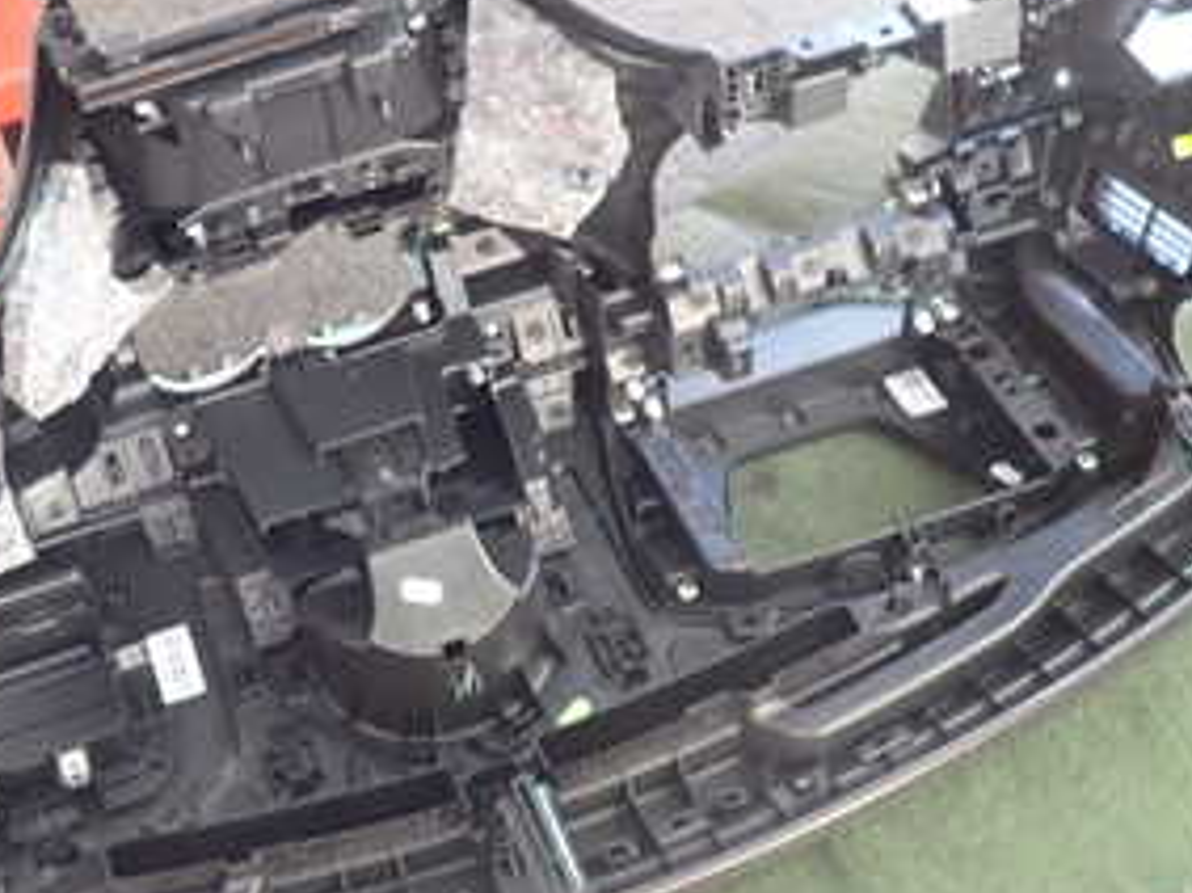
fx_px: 1824
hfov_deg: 35.5
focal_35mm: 53
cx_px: 324
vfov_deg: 27.5
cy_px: 476
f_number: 2
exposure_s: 1/50
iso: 200
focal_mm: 4.5
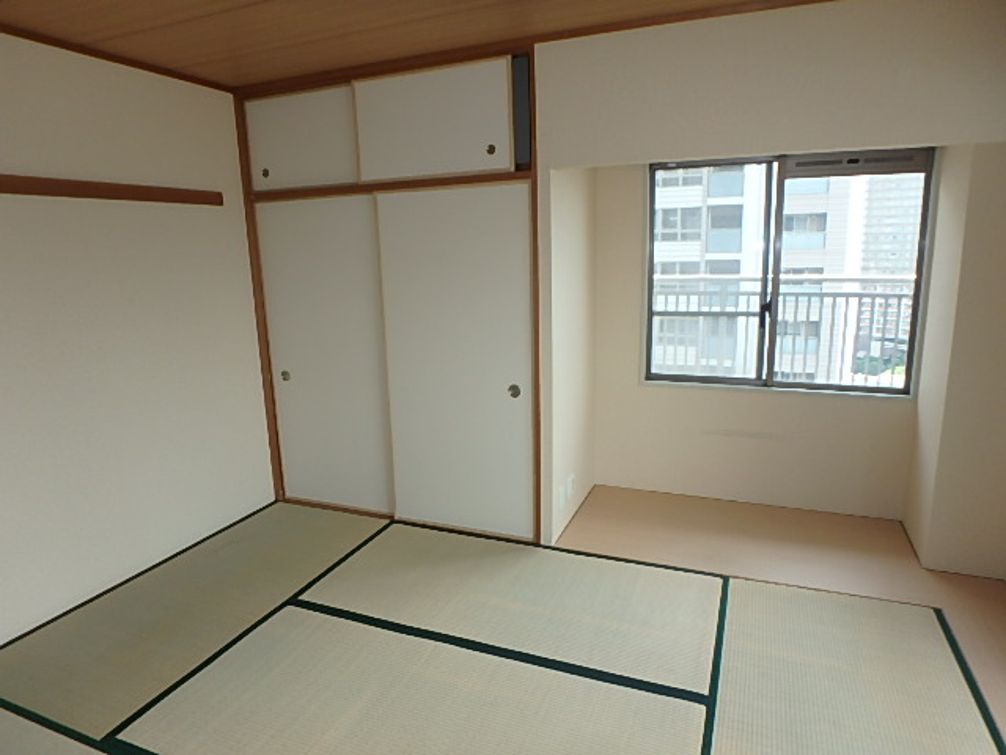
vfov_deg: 63.4
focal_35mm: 21
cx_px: 503
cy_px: 378
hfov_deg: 79.0
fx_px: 610
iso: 125
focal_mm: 3.7
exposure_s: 1/100
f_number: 3.5
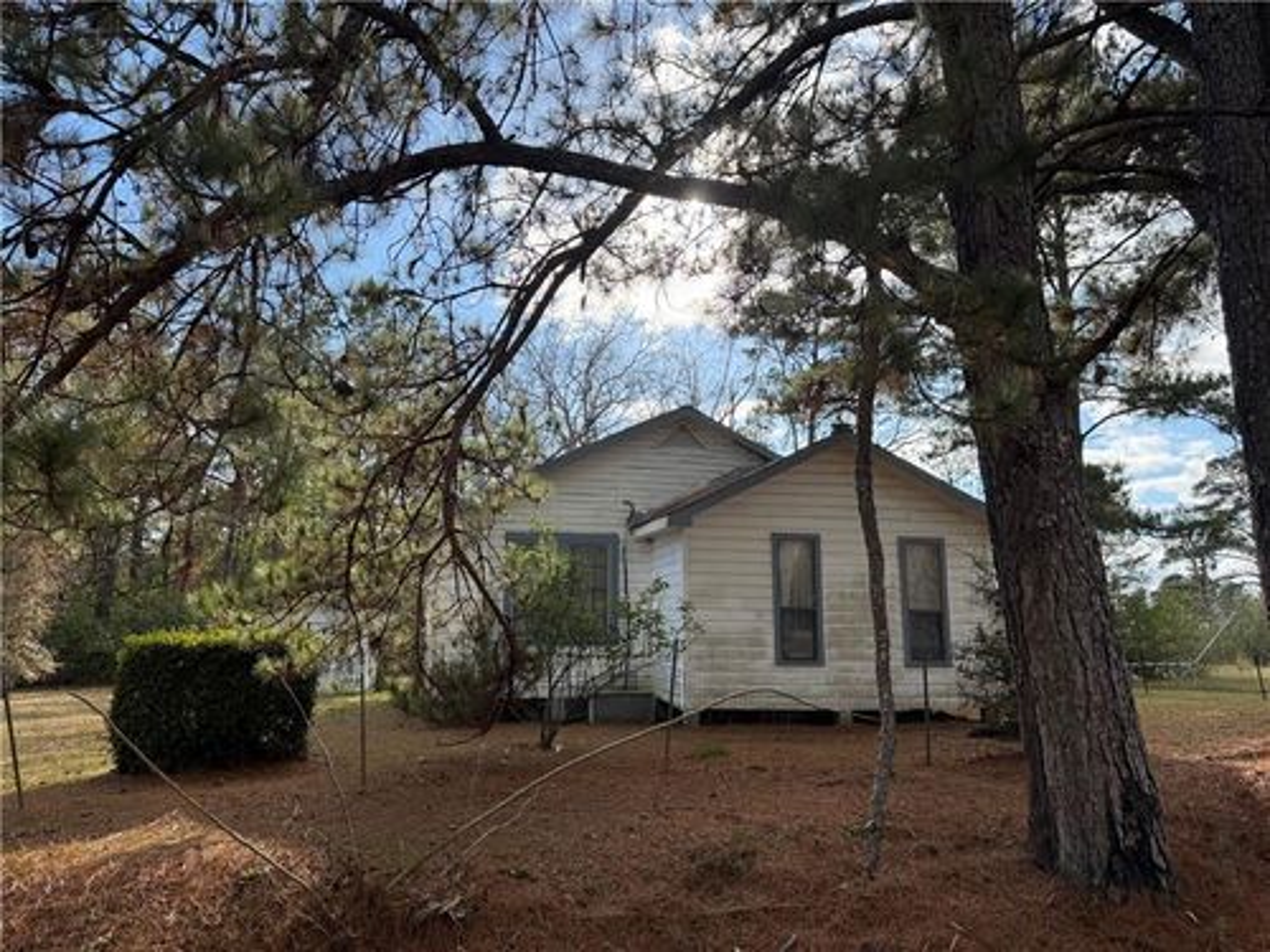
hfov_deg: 71.6
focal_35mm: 24
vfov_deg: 56.8
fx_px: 881
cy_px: 476
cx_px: 635
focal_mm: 6.76
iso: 100
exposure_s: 1/2907
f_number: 1.78
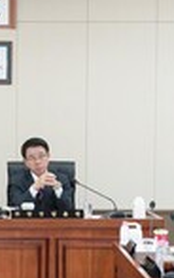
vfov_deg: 20.1
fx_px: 758
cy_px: 287
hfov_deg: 12.9
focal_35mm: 100
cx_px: -2
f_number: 4
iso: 2000
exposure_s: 1/250
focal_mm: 24
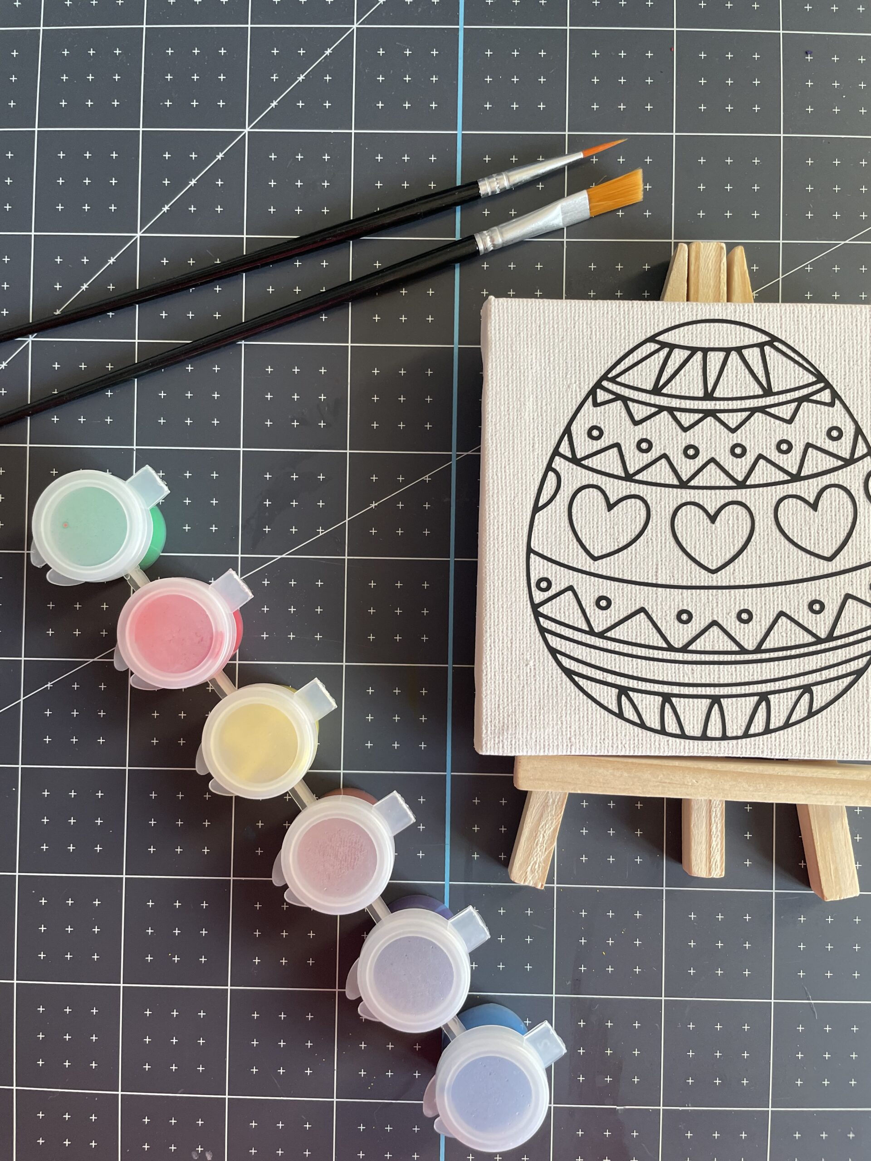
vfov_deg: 67.3
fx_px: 872
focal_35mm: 26
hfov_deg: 53.1
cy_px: 580
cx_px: 436
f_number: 1.6
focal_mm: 4.2
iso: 125
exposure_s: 1/101
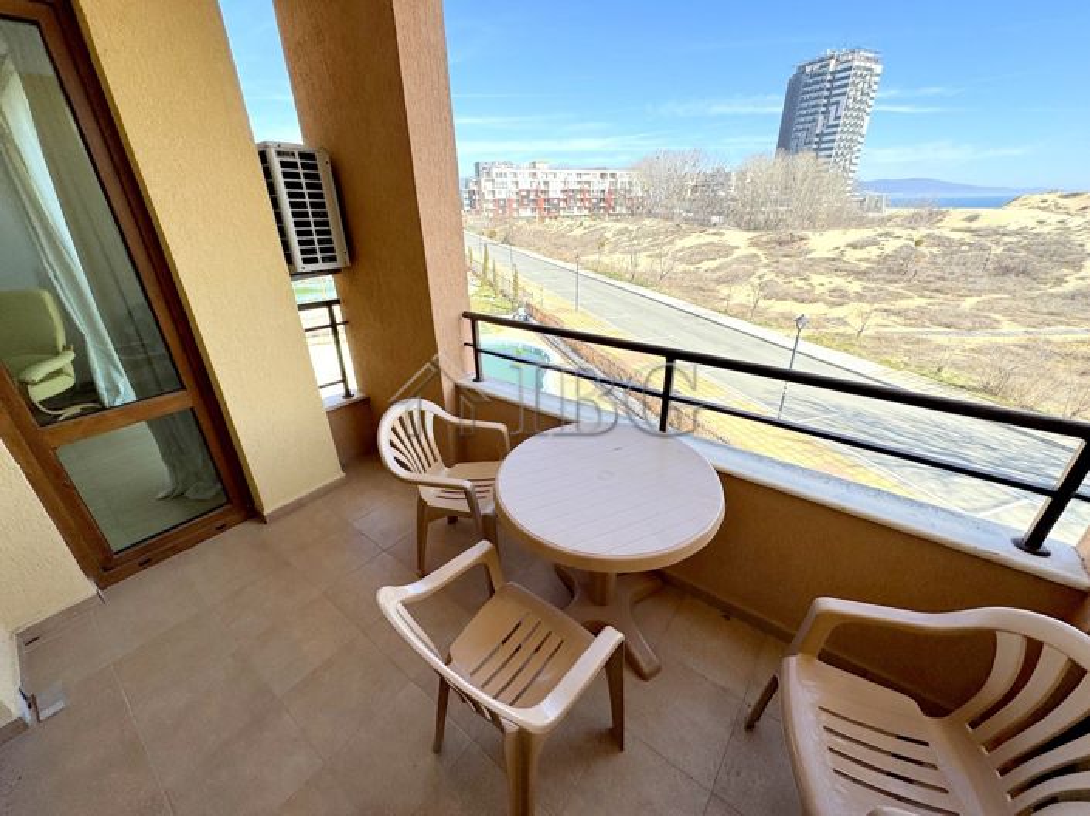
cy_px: 408
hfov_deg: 102.1
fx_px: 441
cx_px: 545
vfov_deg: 85.6
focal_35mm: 14
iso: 40
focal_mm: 2.22
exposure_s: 1/565
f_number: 2.2
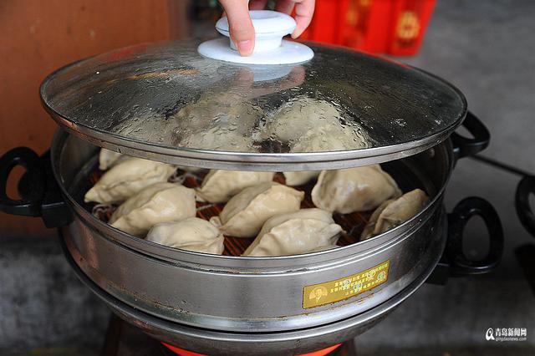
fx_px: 817
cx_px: 268
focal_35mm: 55
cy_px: 178
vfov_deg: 24.6
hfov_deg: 36.3
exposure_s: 1/200
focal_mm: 55
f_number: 5
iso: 500
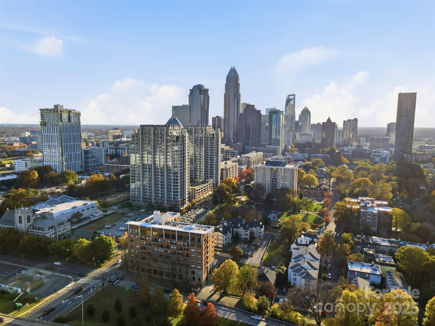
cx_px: 218
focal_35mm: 24
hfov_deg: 71.6
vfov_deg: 56.8
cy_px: 163
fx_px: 302
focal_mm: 4.5
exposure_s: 1/1500
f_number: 2.8
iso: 100
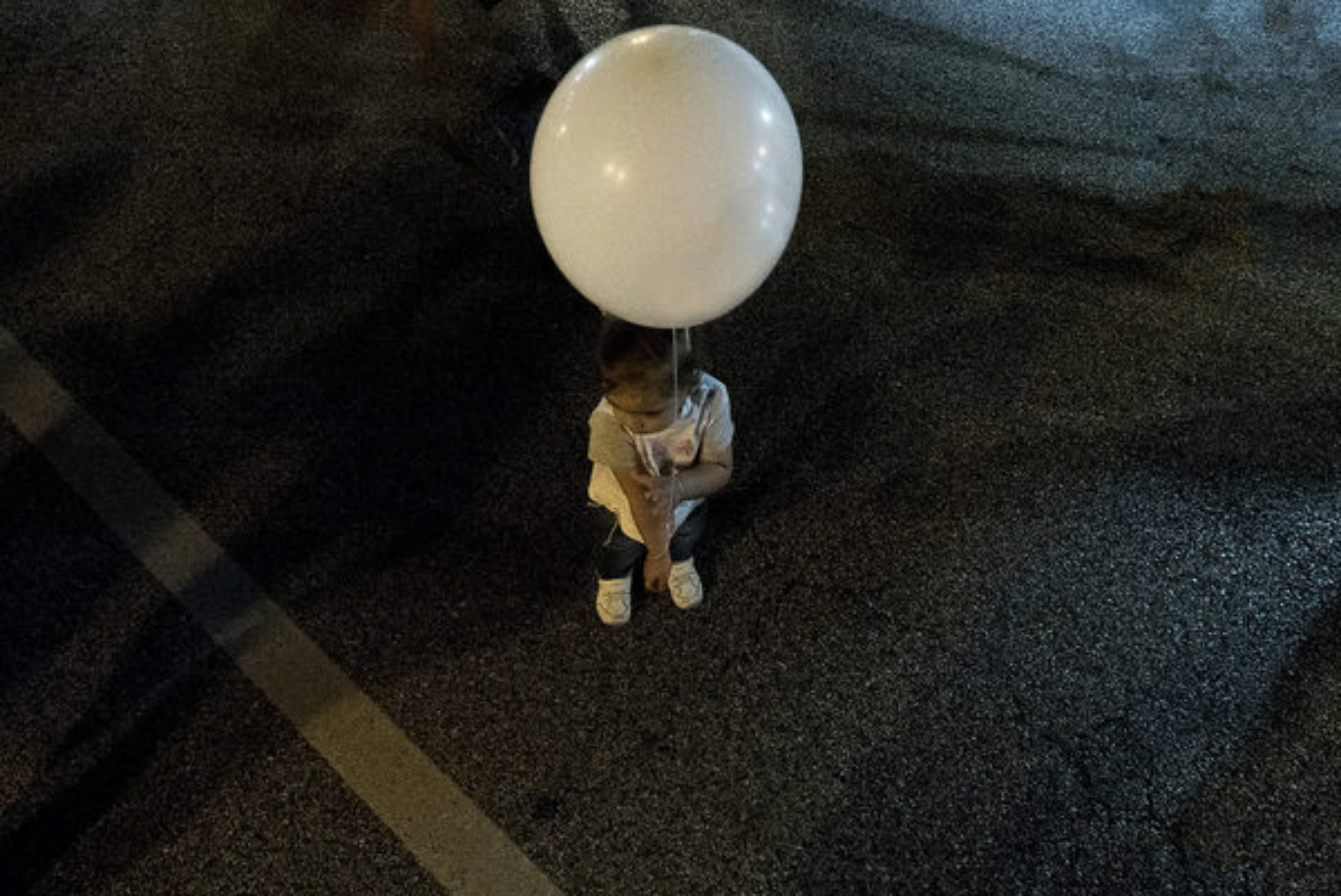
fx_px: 895
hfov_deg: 73.7
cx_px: 670
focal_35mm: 24
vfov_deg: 53.2
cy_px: 448
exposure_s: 1/160
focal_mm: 10.9
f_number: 3.2
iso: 3200
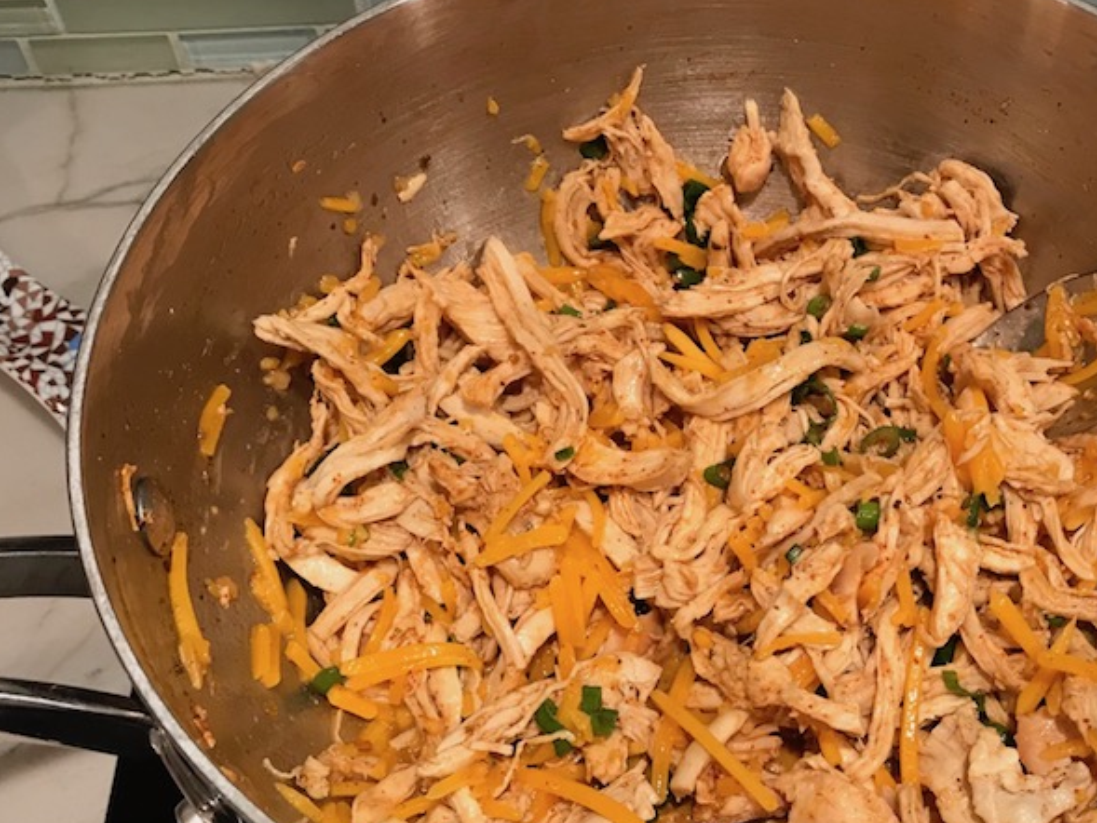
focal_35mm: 38
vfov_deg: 37.7
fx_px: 1204
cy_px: 452
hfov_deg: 48.2
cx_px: 725
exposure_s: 1/20
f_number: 1.8
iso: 40
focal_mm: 3.99
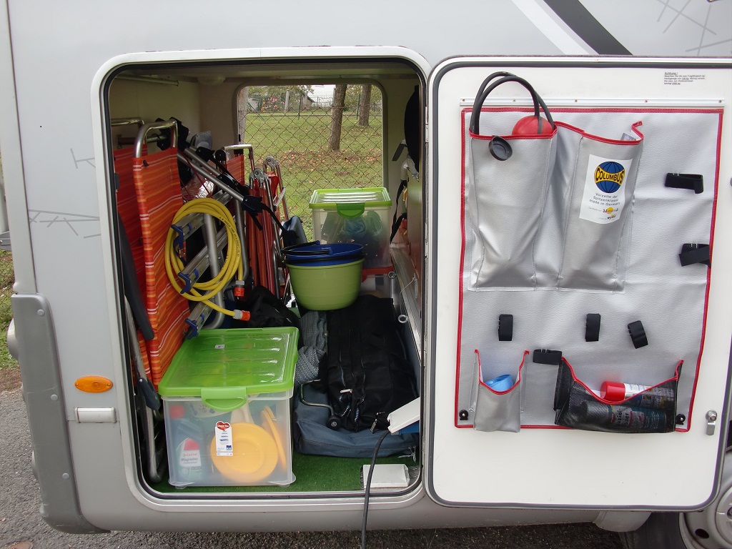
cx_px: 366
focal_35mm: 36
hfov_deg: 51.4
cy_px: 274
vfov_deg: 39.7
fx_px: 761
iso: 64
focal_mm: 6.3
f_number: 2.8
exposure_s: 1/160
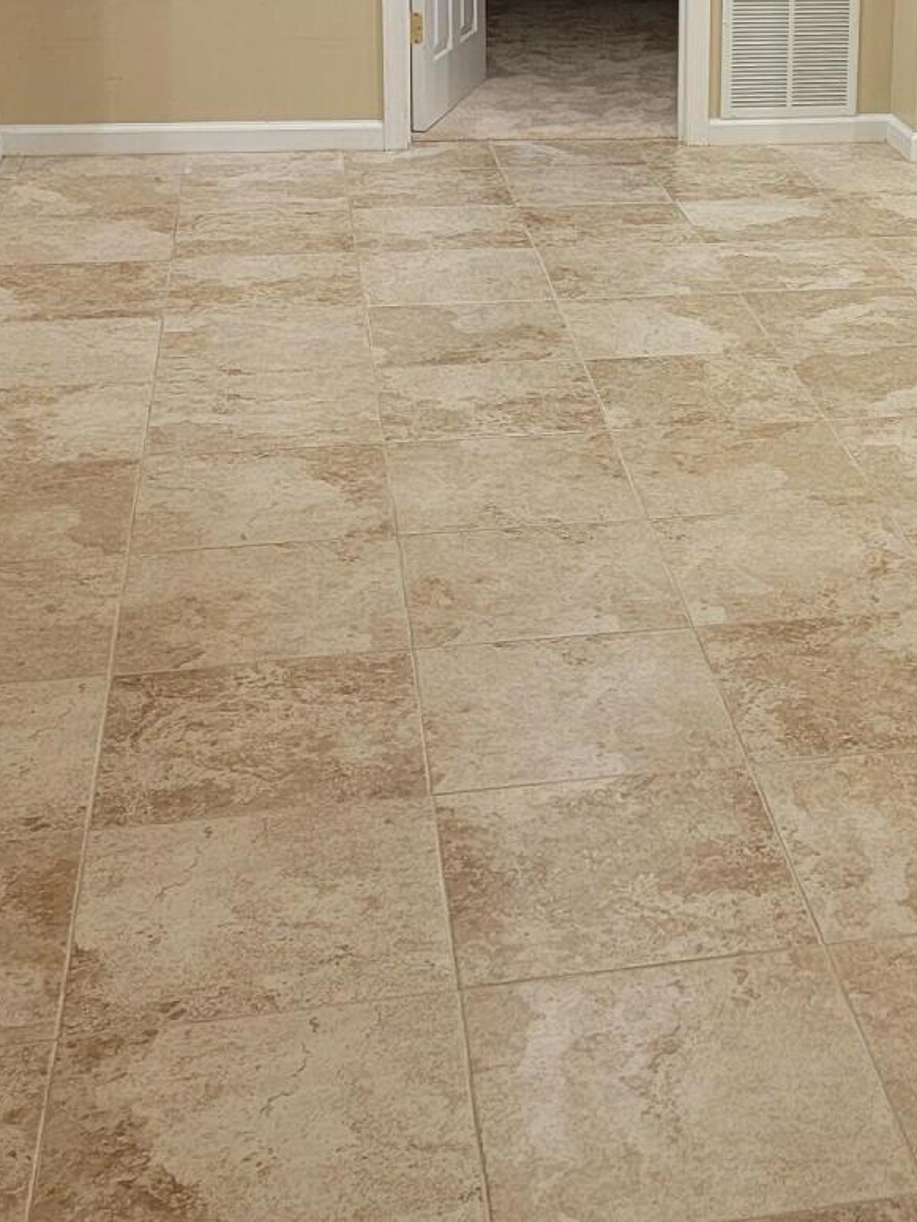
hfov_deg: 23.1
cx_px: 821
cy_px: 186
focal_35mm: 62
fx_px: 2189
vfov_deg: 30.2
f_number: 1.8
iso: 200
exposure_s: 1/39
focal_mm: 6.7
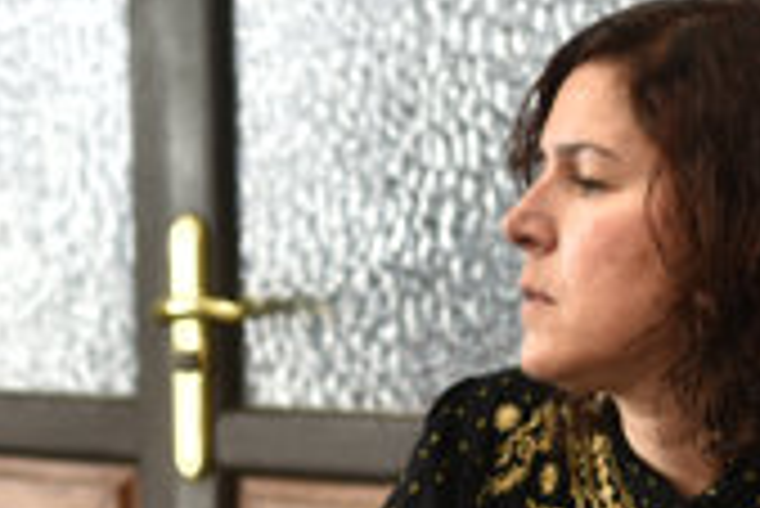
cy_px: 560
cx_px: 94
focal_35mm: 143
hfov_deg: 14.2
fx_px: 3021
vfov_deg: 9.5
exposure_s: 1/100
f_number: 2.8
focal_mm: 35
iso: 160
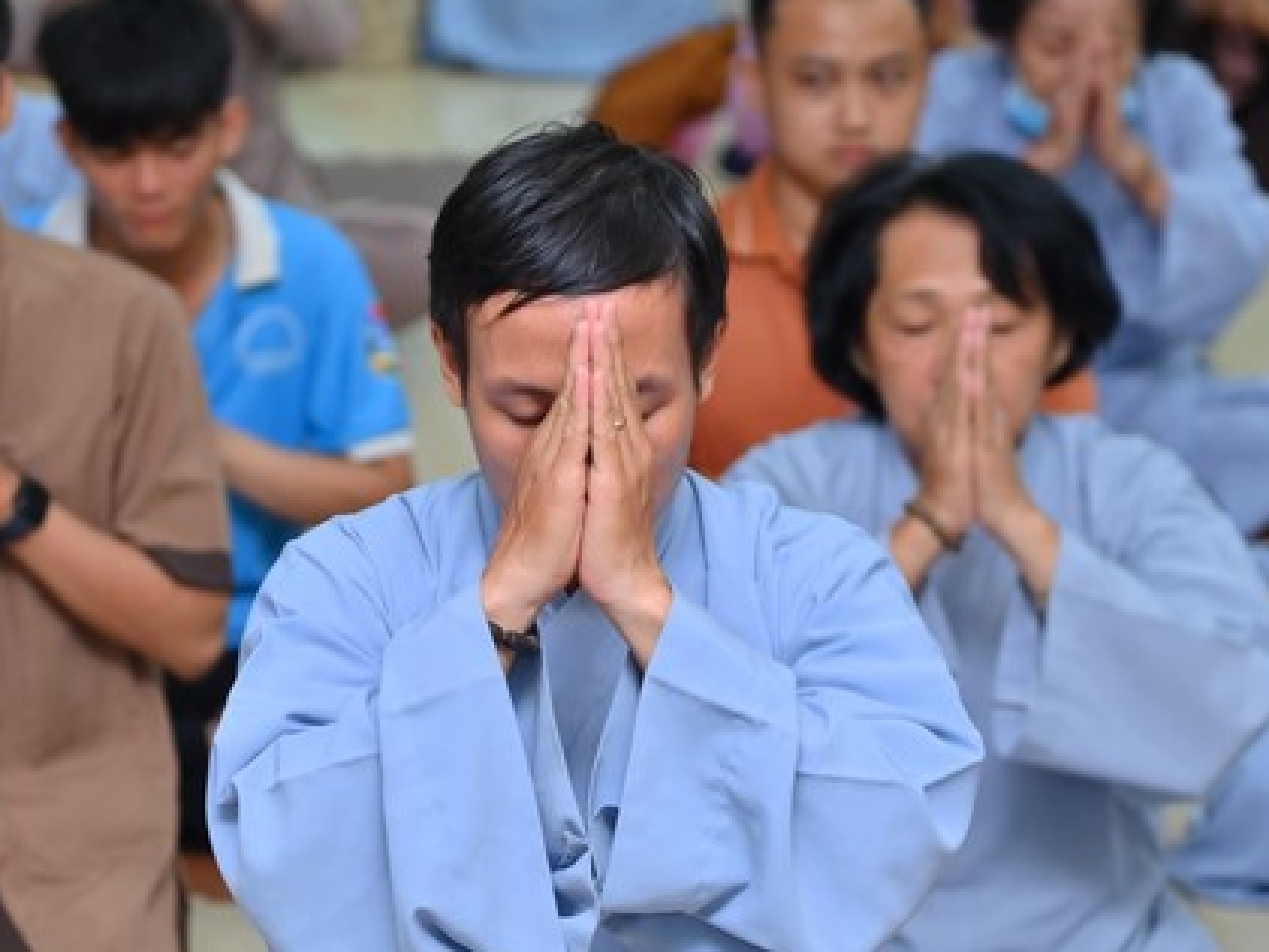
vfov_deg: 8.3
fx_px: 6527
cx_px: 518
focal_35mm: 178
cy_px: 628
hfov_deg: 11.1
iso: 1000
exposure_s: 1/80
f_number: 4.5
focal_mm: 120
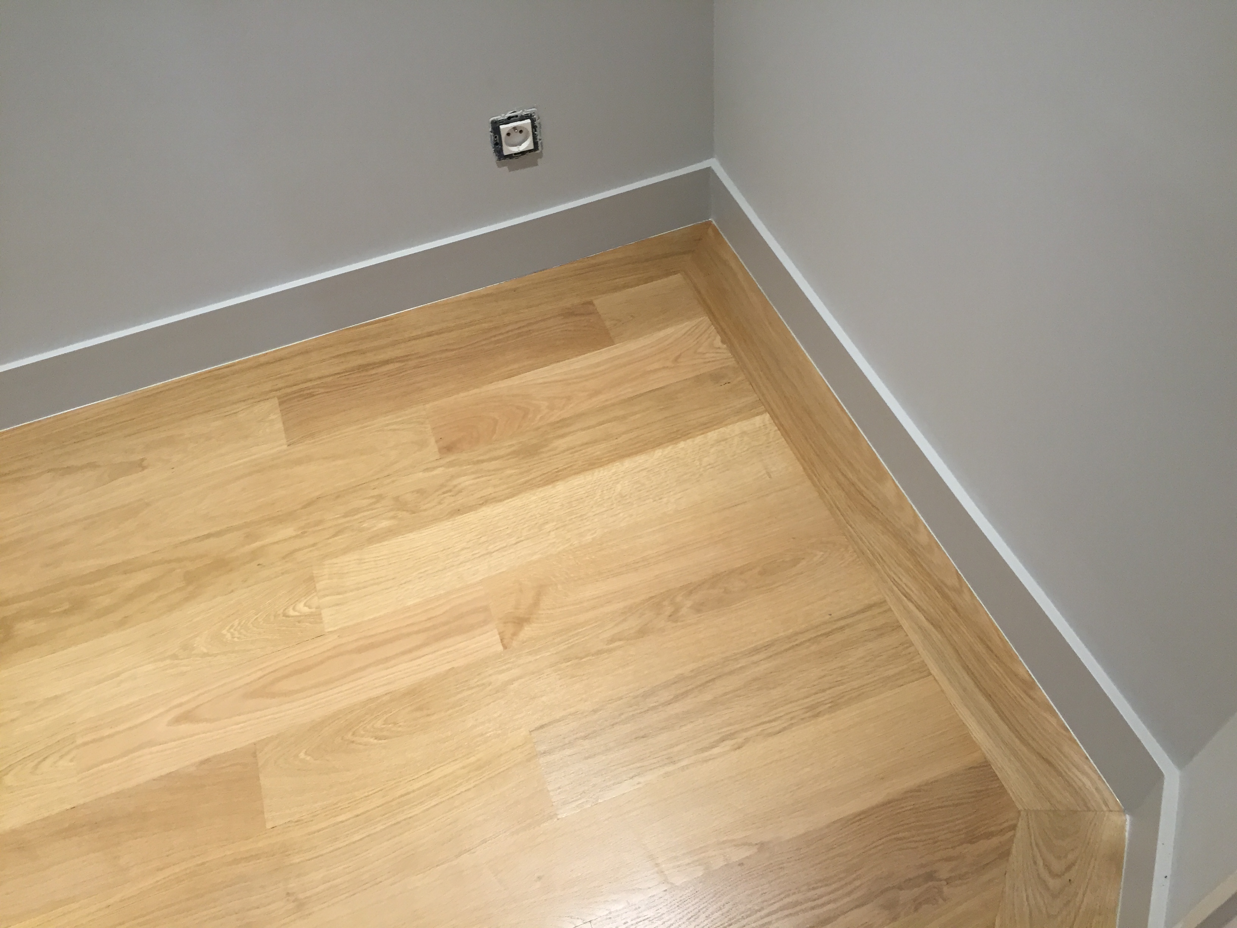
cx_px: 618
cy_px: 464
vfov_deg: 48.2
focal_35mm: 29
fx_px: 1036
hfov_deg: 61.7
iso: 50
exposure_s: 1/33
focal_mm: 4.15
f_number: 2.2
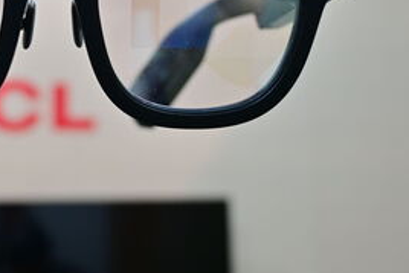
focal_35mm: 72
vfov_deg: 18.8
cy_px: 83
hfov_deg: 27.1
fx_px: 820
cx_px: 43
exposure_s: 1/30
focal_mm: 21
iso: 220
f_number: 4
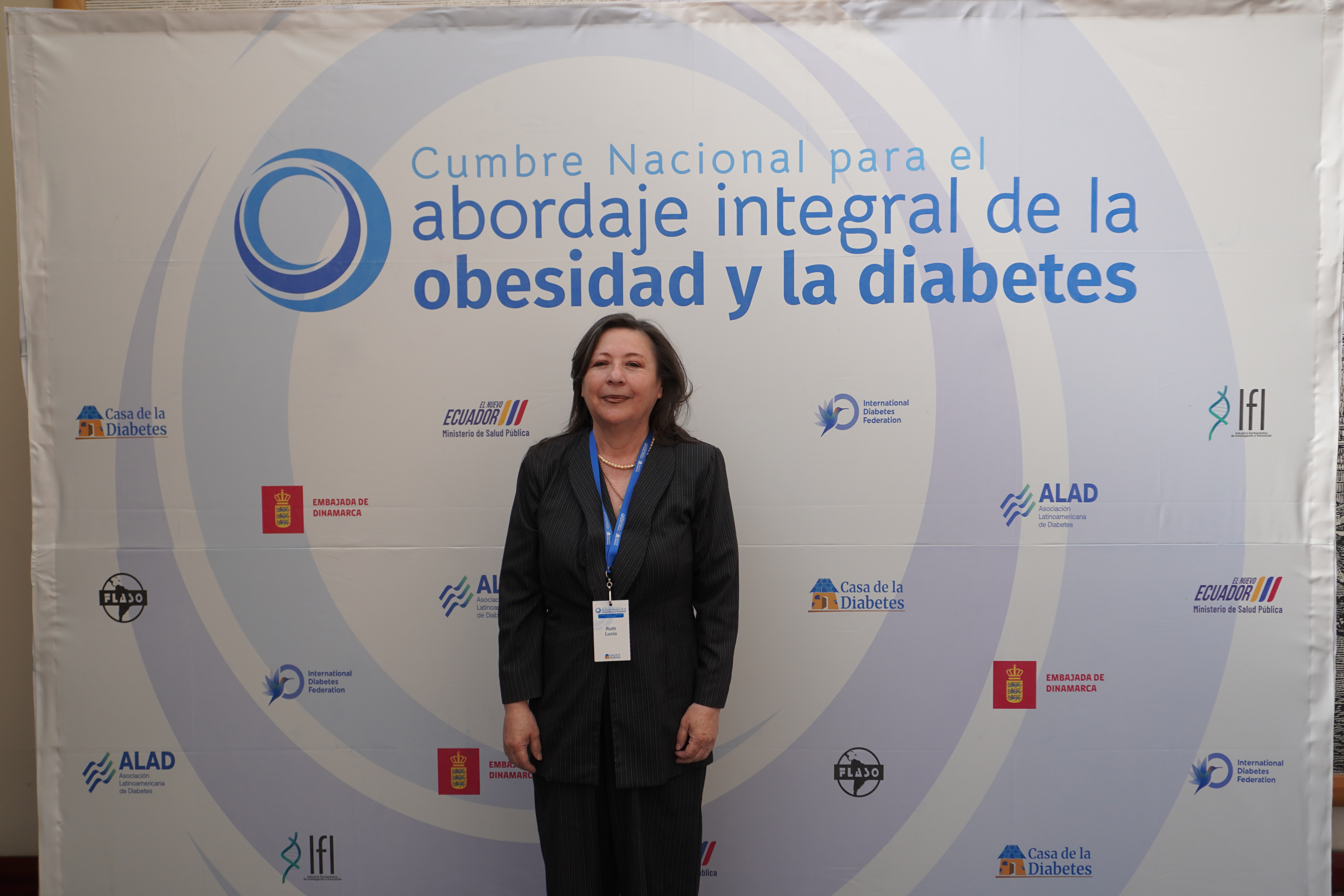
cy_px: 448
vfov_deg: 45.7
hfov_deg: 64.6
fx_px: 1064
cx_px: 672
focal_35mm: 28
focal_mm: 19
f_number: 4.5
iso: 100
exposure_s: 1/320
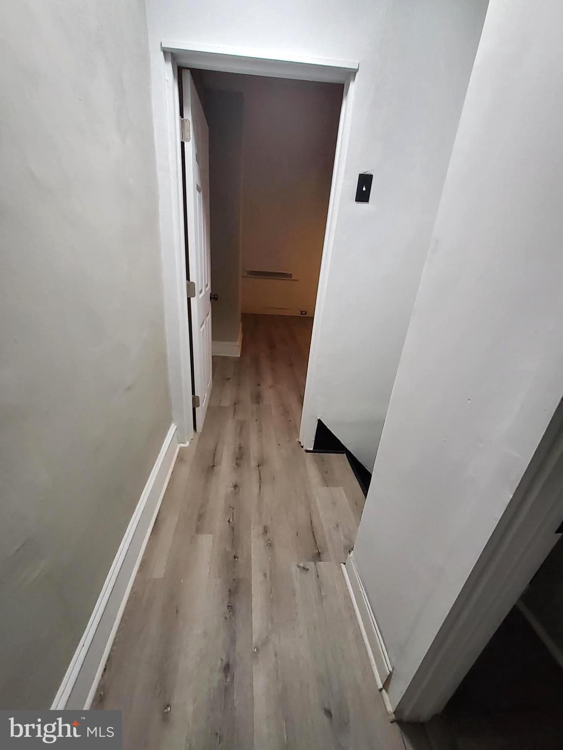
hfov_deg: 89.9
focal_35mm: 13
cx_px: 282
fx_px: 282
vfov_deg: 106.2
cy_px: 375
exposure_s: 1/60
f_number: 2.2
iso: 200
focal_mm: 1.13
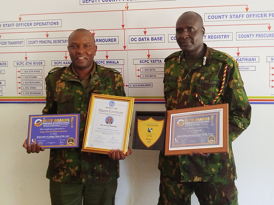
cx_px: 137
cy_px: 102
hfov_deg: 39.7
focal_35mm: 48
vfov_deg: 30.3
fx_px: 380
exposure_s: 1/25
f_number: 1.7
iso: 320
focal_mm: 5.31
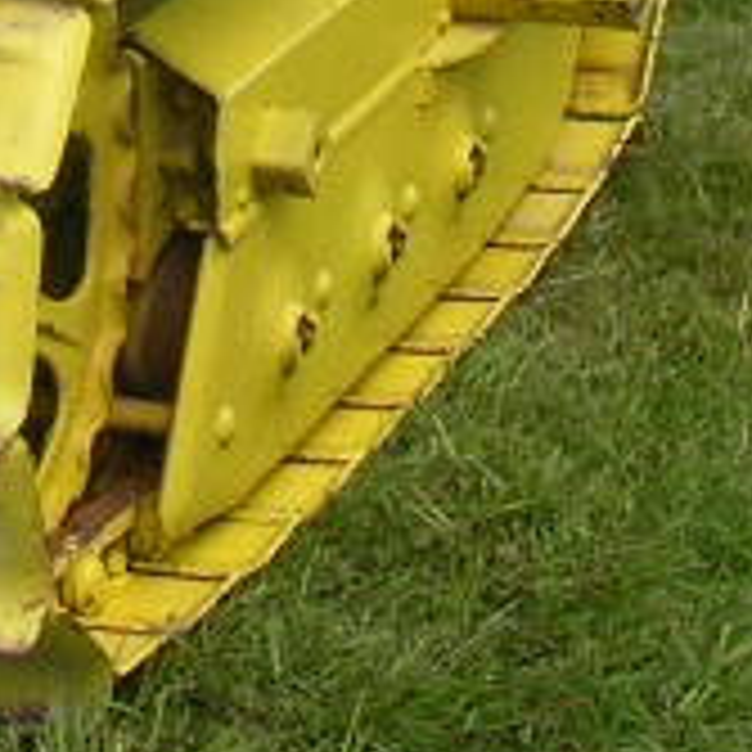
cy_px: -518
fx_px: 4670
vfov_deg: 8.9
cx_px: -90
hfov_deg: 9.1
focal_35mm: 190
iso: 50
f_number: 5.6
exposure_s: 1/118
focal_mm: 5.8
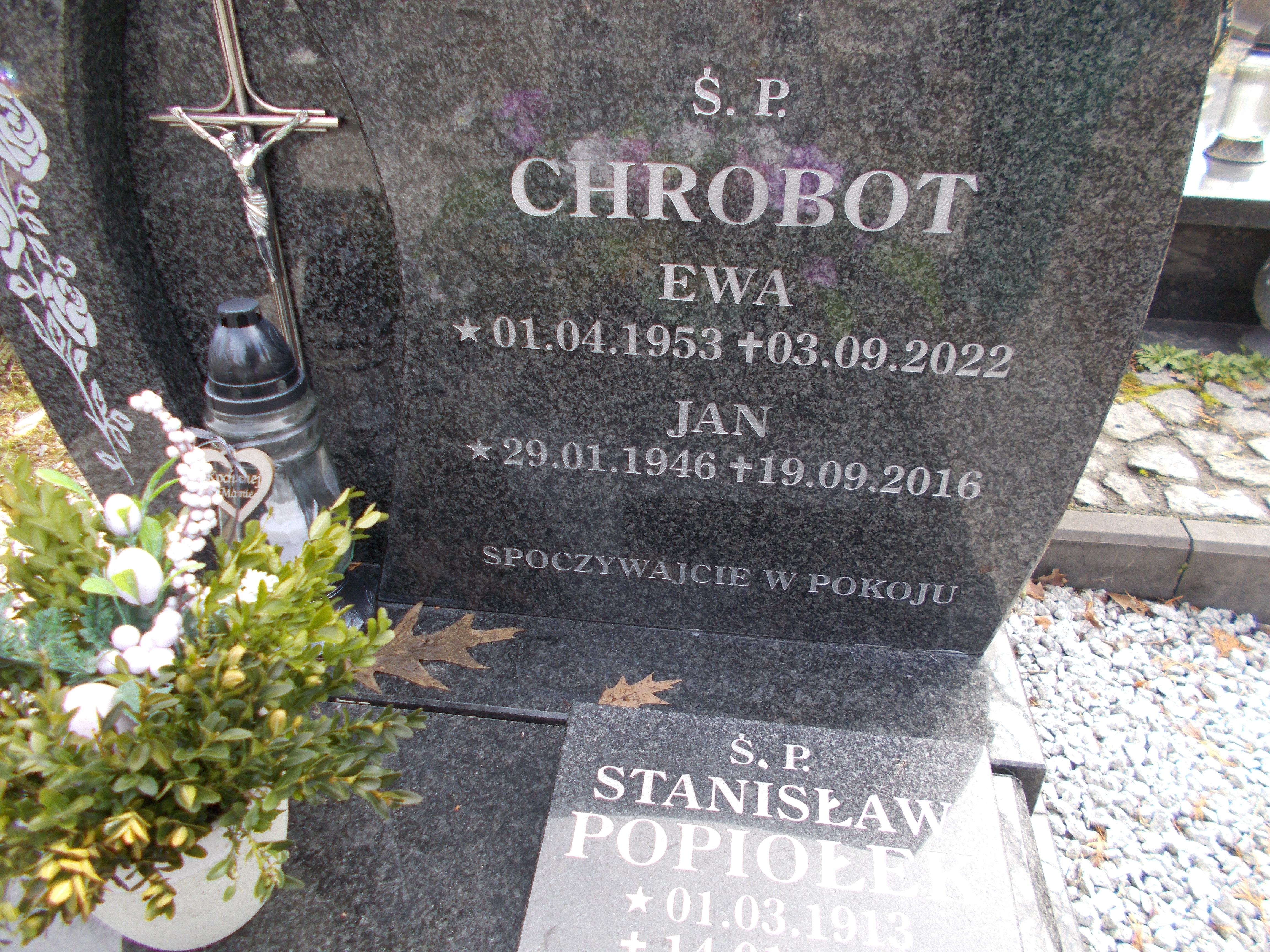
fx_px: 954
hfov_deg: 67.3
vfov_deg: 53.1
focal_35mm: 26
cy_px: 476
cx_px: 635
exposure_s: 1/125
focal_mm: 4.6
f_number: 3.2
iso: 80
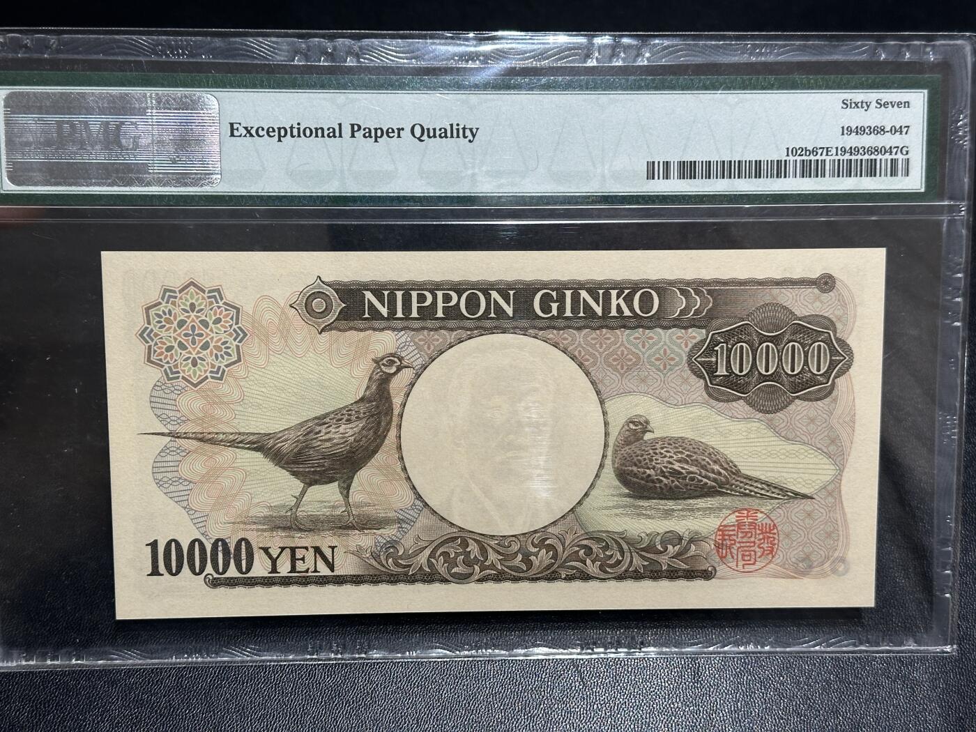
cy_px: 366
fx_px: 1353
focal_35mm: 48
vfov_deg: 30.3
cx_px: 488
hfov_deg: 39.7
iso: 125
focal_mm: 6.86
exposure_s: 1/50
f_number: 1.78
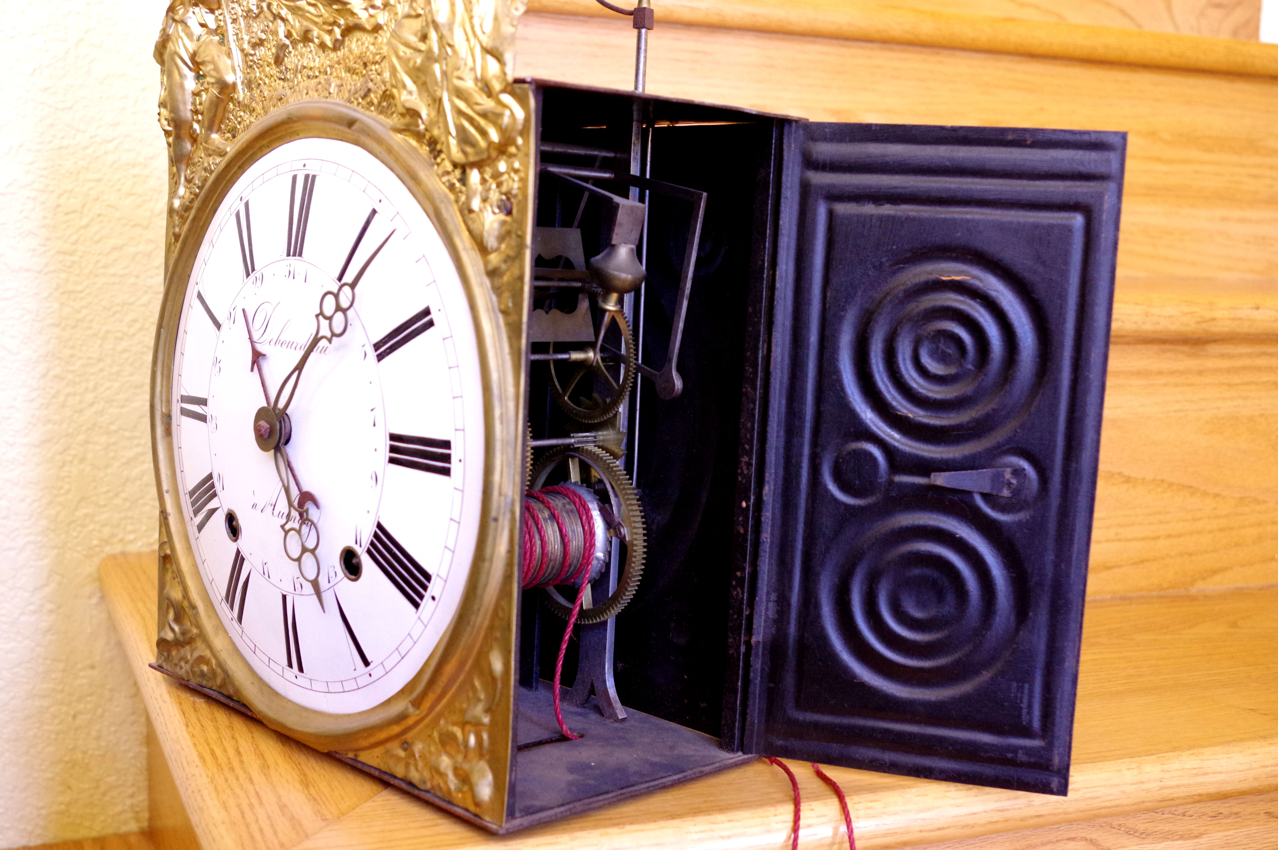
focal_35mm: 42
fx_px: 1490
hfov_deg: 46.4
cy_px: 425
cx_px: 639
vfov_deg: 31.8
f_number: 5.6
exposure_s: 1/30
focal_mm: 28
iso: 3200
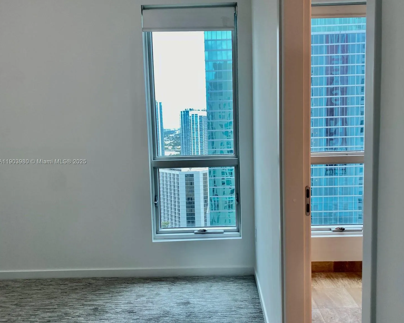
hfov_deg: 62.1
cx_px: 220
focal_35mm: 28
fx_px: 335
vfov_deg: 51.5
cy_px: 162
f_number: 1.8
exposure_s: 1/120
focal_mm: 4.25
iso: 40
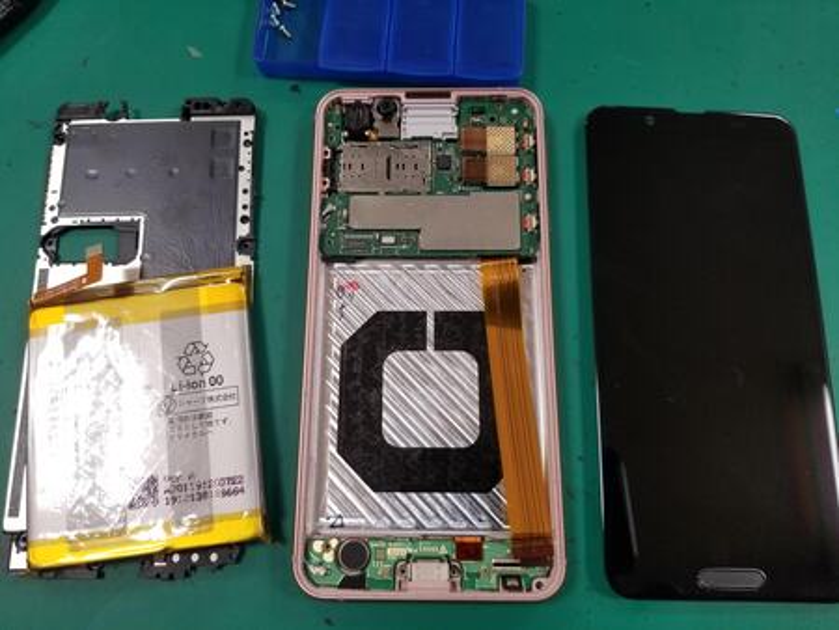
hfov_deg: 67.3
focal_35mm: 26
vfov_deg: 53.1
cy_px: 315
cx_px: 420
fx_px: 631
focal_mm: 4.25
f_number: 1.7
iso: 80
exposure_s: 1/100
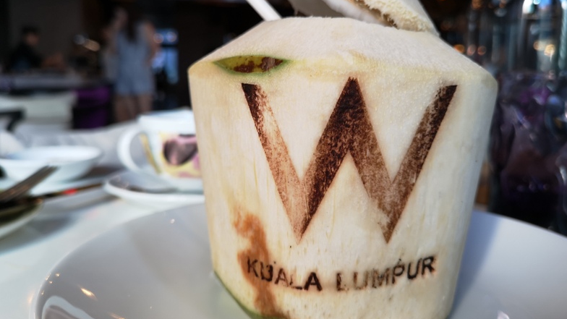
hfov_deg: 64.3
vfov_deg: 38.9
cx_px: 289
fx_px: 451
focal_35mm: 30
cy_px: 145
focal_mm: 3.95
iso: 64
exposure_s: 1/50
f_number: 1.8
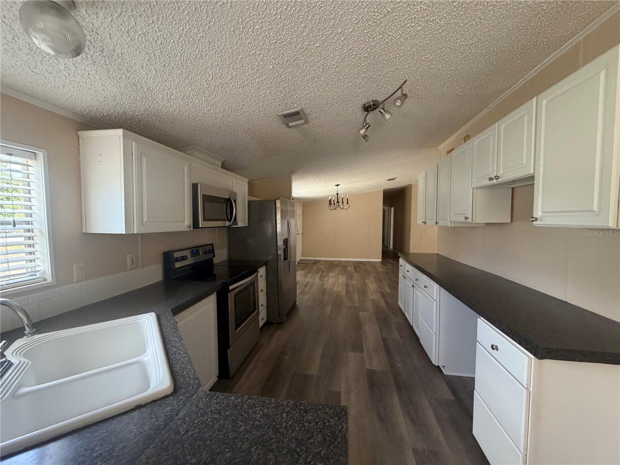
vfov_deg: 85.7
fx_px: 251
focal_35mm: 14
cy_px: 232
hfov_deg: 102.1
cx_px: 310
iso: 320
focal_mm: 2.22
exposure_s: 1/121
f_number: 2.2
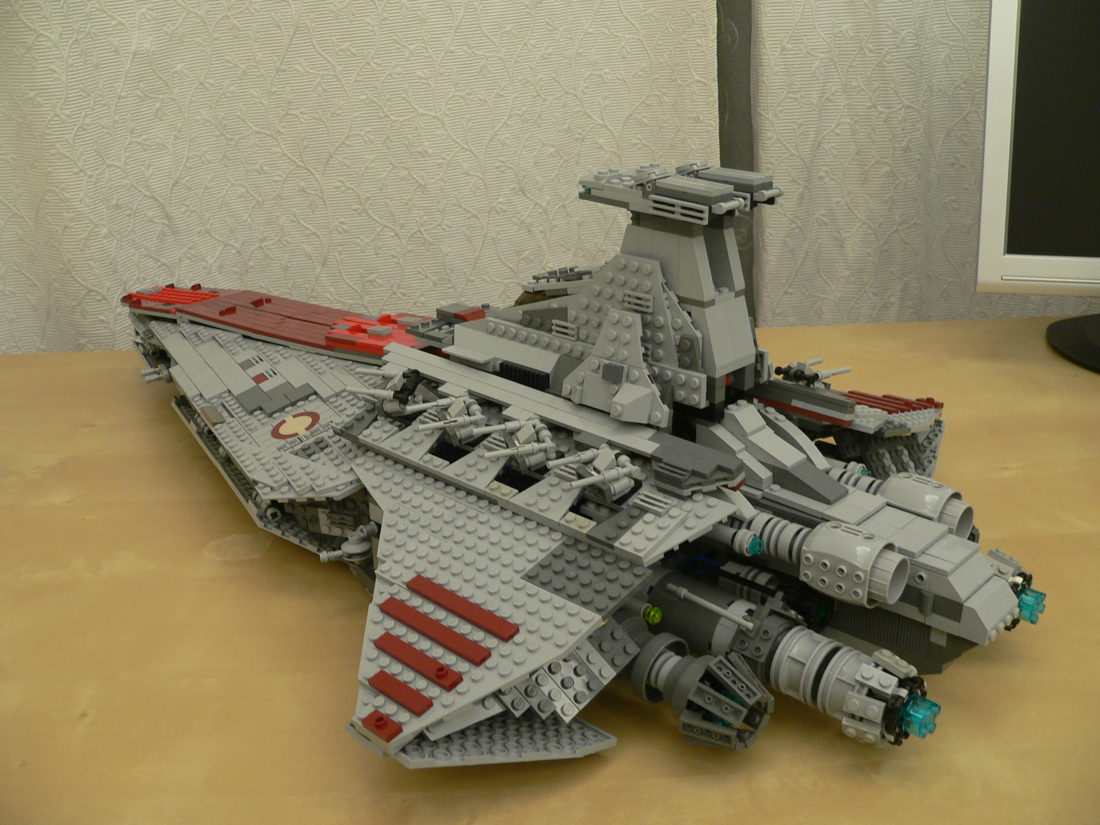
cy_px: 412
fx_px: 1144
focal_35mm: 36
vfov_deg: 39.7
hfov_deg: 51.4
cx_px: 550
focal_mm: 6
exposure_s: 1/13
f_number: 2.8
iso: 100
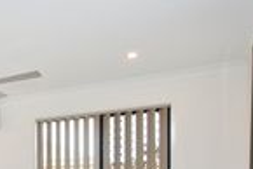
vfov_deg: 23.2
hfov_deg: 27.9
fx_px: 387
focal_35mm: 55
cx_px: -99
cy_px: 186
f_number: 10
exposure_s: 1/10
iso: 320
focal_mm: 17
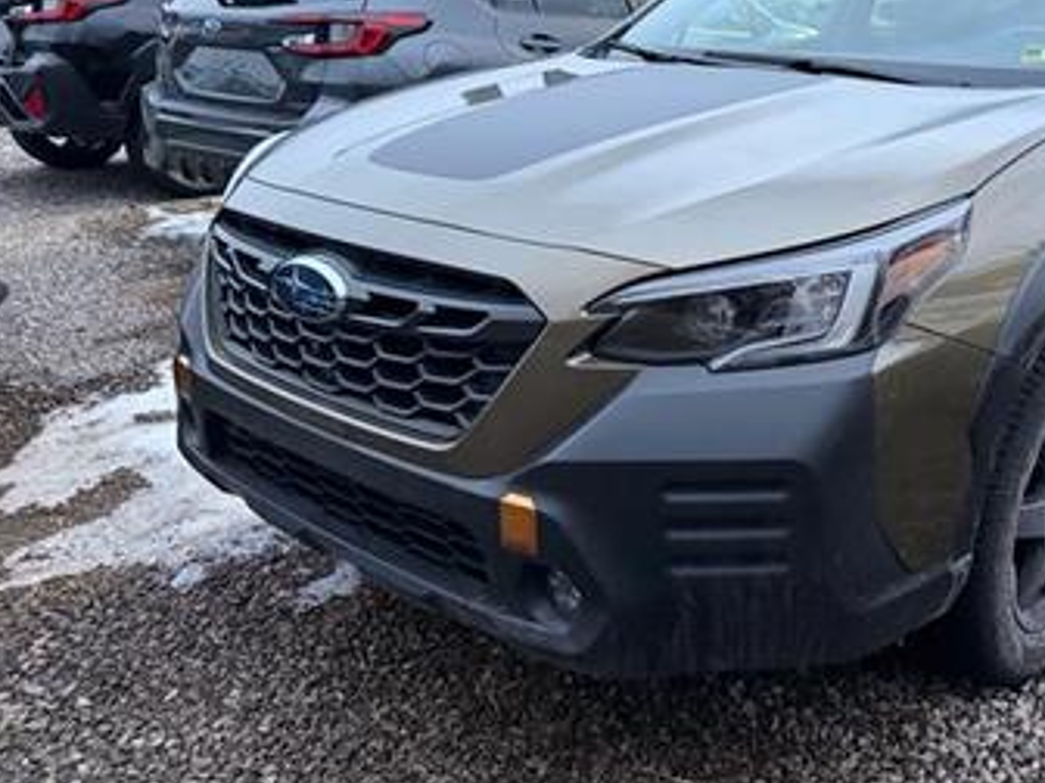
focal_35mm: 36
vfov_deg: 39.2
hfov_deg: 49.7
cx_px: 759
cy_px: 264
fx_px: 1087
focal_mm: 6.76
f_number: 1.78
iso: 800
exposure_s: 1/60
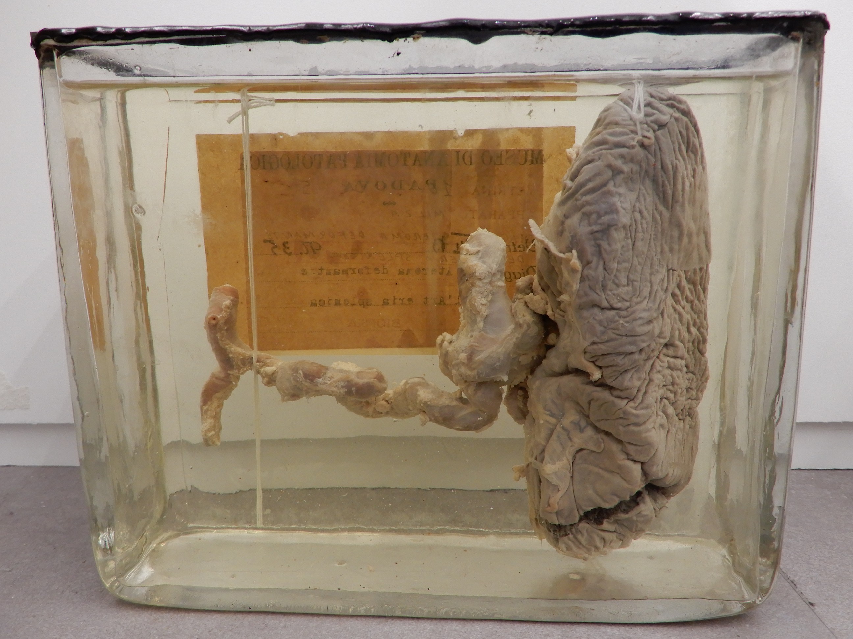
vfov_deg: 49.7
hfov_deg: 63.4
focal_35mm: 28
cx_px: 426
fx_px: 690
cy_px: 320
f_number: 3.5
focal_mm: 5
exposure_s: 1/30
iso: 220
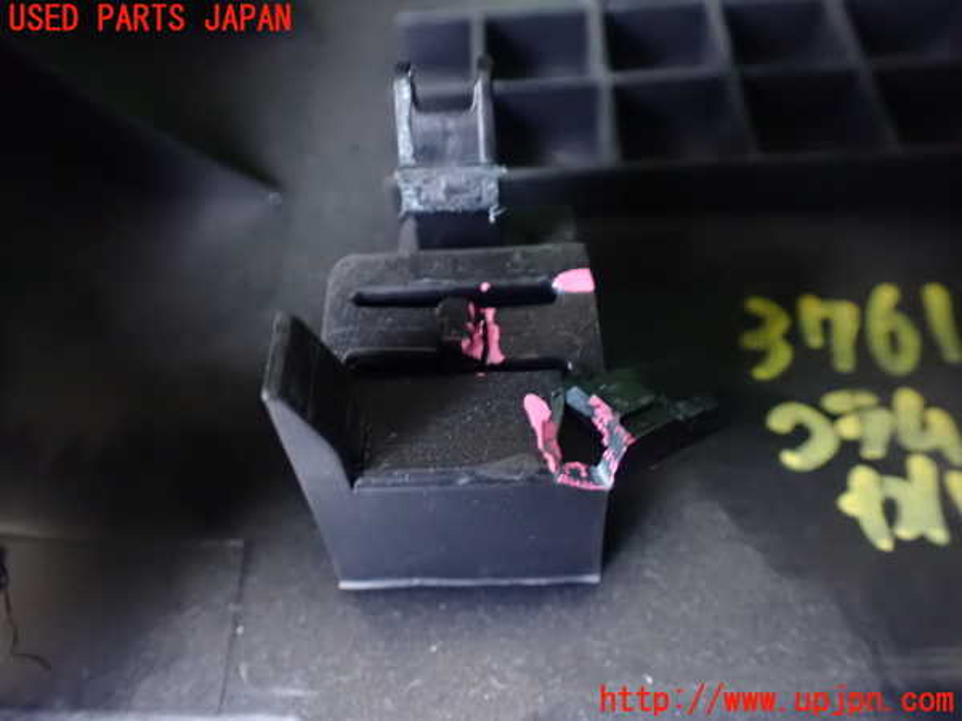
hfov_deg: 60.0
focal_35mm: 30
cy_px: 360
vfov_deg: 46.8
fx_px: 834
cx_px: 481
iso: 1600
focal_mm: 5.4
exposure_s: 1/13
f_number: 2.3
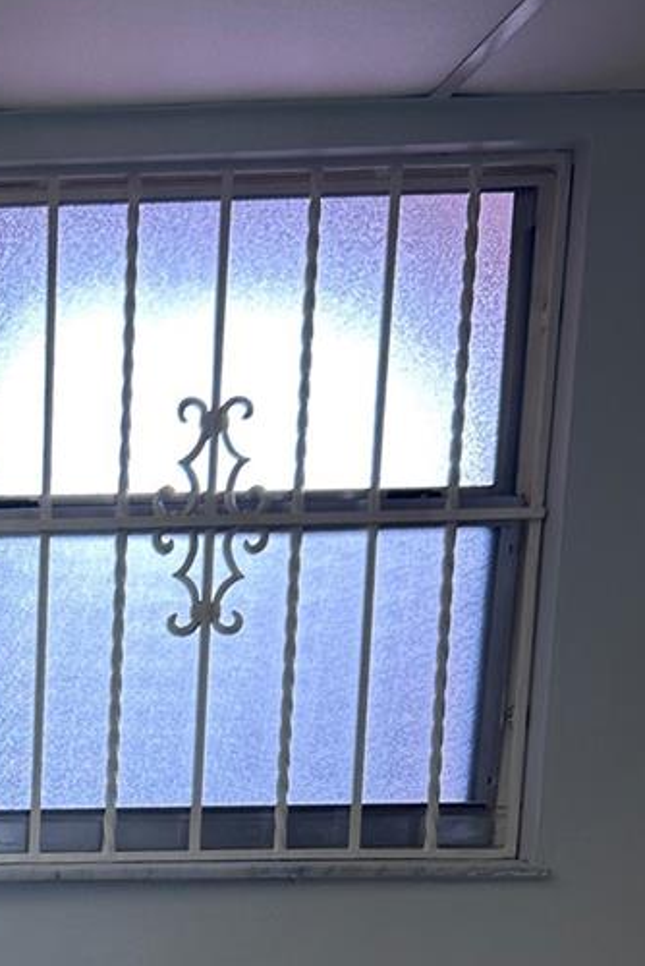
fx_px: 2227
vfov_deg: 22.0
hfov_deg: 15.2
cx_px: -336
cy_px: 1246
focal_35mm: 83
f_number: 1.5
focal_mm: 5.7
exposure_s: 1/120
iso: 64
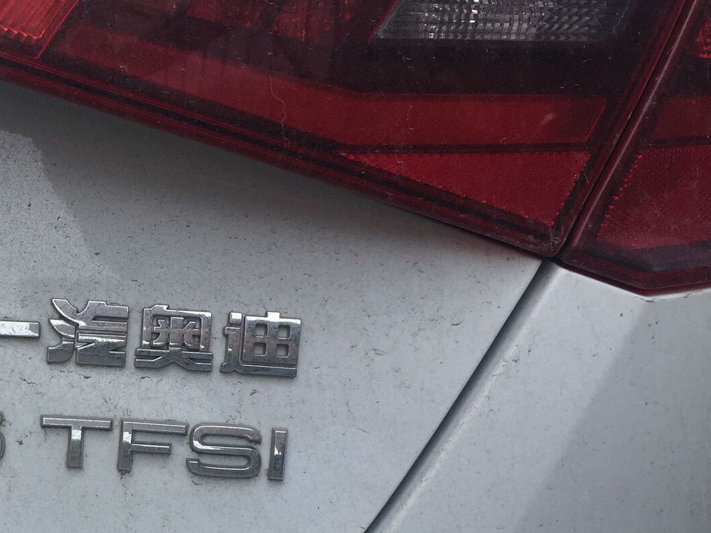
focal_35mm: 53
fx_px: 1088
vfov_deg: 27.0
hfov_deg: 34.2
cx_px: 68
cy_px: 420
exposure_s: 1/746
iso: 32
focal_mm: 4.15
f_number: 2.2
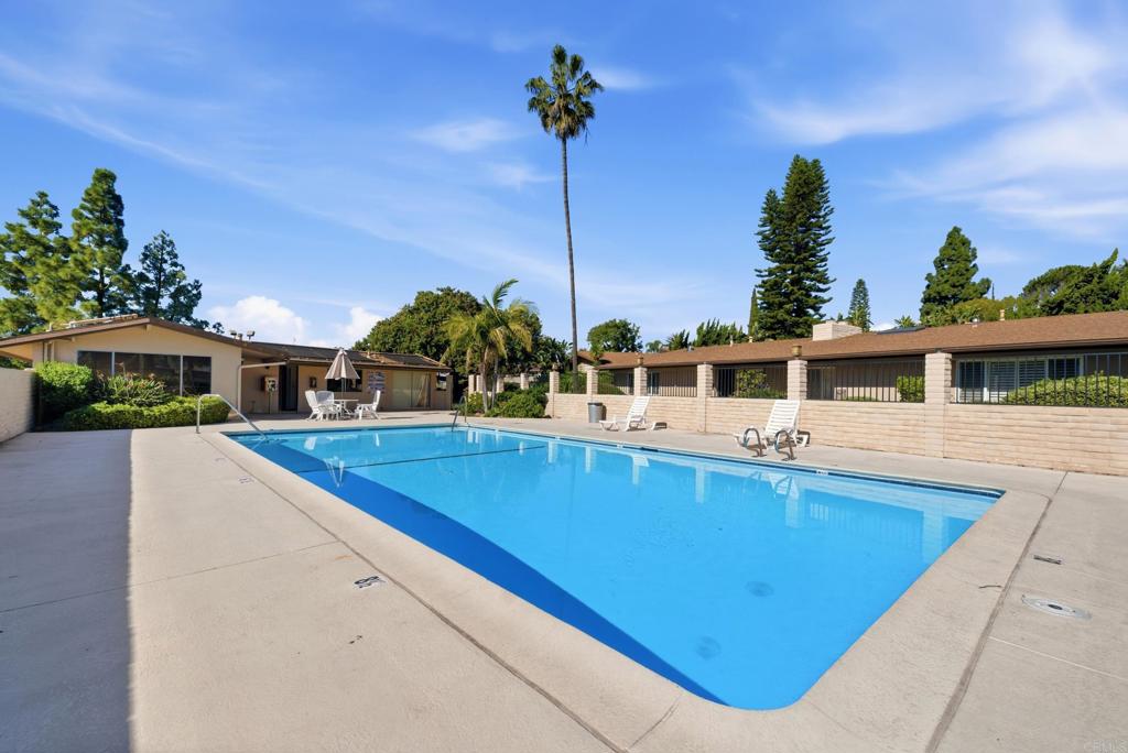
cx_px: 564
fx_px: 439
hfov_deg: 104.2
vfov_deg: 81.3
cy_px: 376
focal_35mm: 14
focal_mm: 14
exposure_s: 1/8000
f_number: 6.3
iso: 320
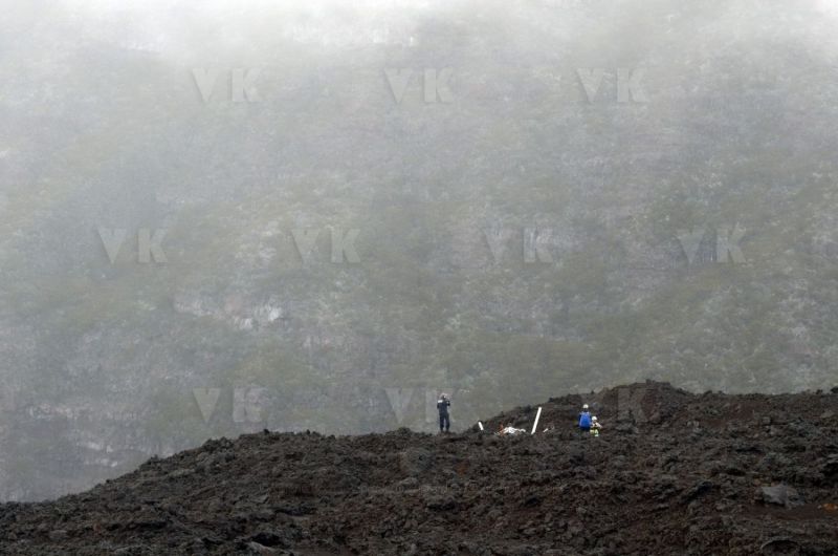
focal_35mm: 105
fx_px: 2439
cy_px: 278
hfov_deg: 19.5
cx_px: 419
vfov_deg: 13.0
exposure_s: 1/640
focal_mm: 70
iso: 250
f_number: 8
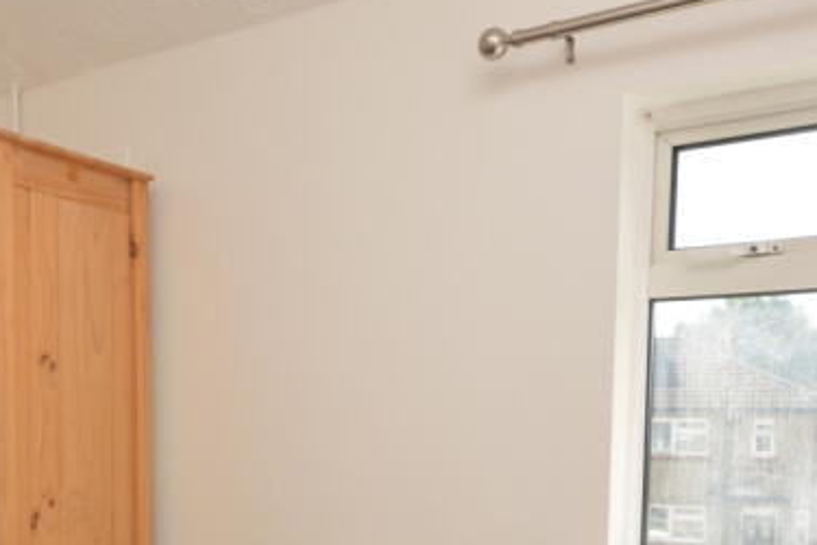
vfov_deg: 31.1
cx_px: 268
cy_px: 489
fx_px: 930
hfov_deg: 46.6
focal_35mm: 41
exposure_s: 1/125
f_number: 5.6
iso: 140
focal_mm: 10
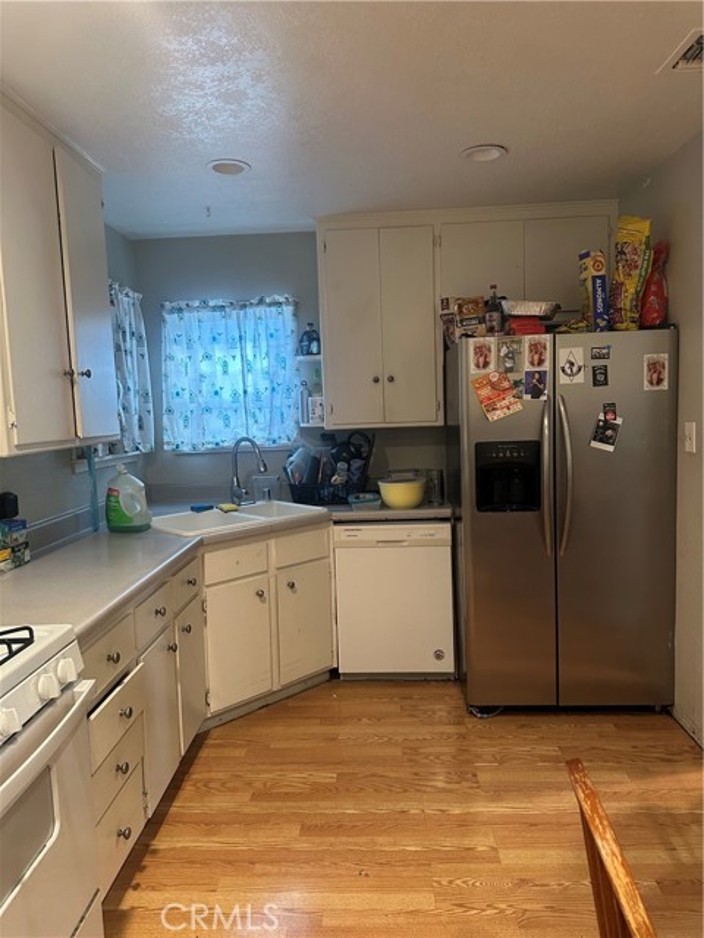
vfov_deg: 71.6
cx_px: 352
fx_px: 651
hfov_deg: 56.8
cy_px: 469
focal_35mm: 24
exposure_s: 1/60
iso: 400
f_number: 1.78
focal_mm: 6.86
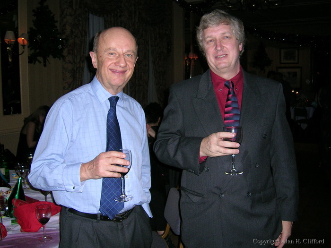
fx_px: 335
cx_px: 166
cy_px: 124
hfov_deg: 52.6
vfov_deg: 40.7
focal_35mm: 35
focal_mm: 5.4
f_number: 2.8
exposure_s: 1/60
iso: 88
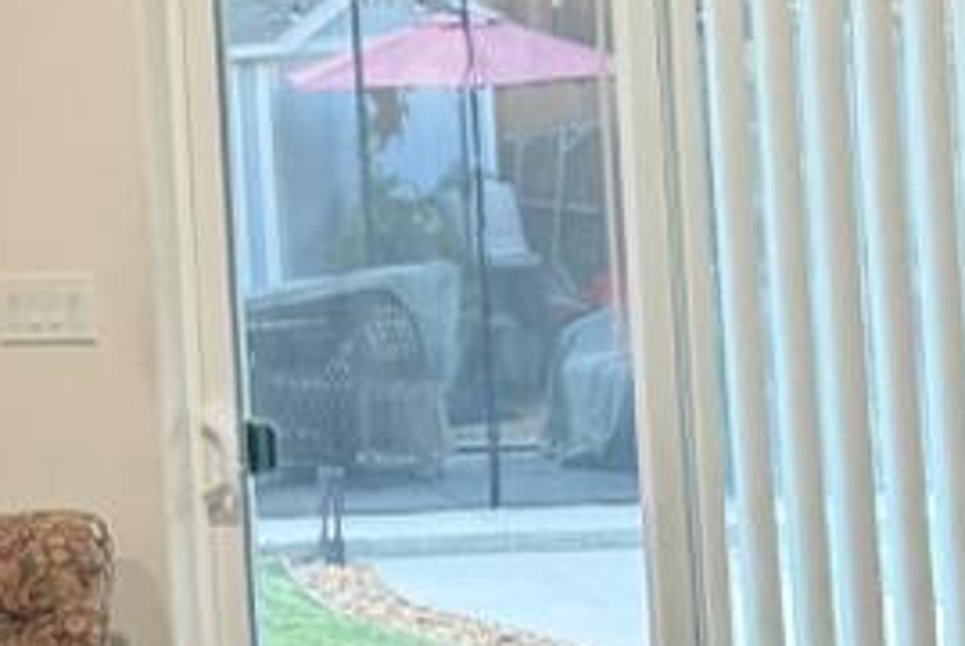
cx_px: -258
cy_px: 160
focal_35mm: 139
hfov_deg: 14.2
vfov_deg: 9.9
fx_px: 3730
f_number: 1.78
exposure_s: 1/60
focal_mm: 6.76
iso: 250
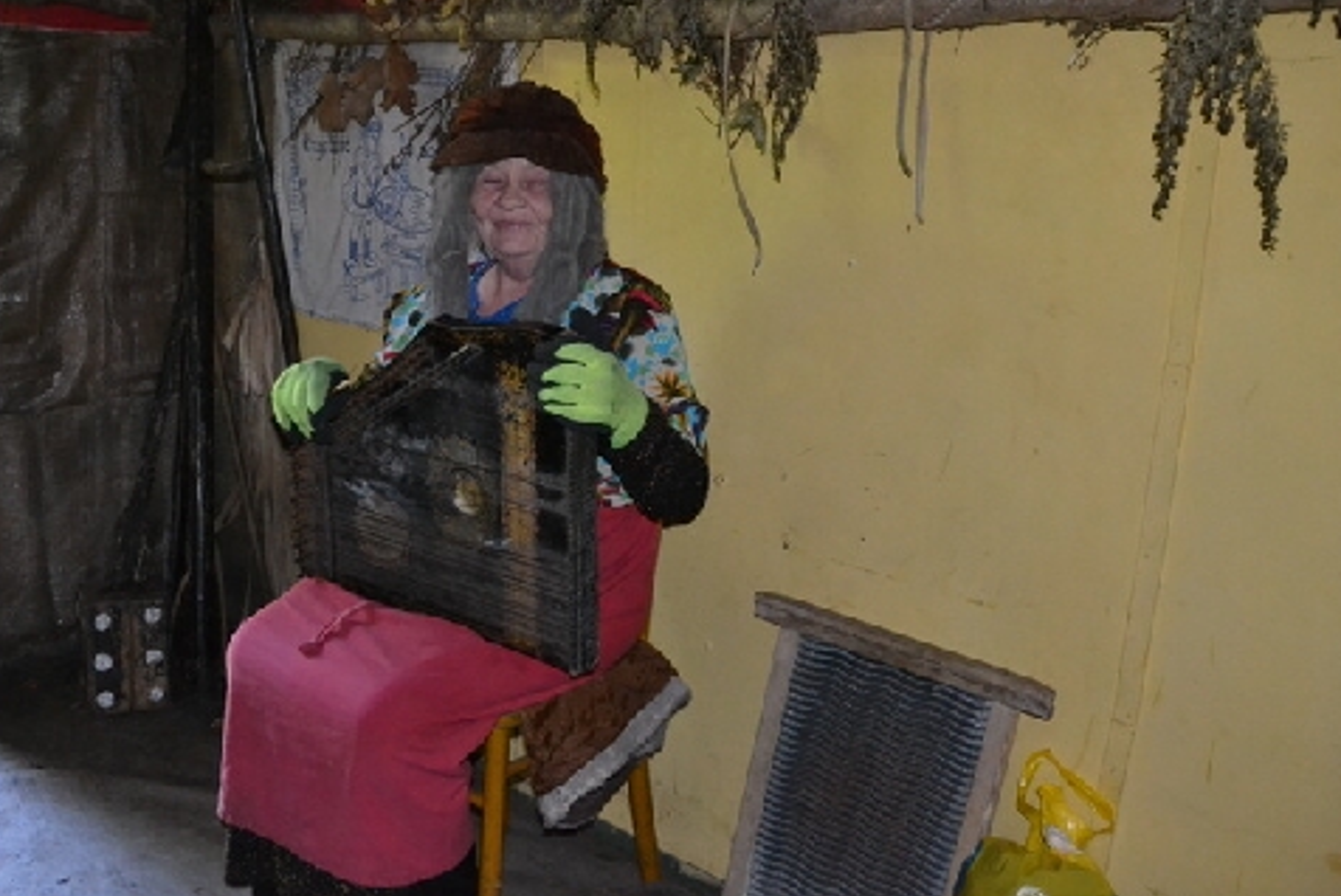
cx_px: 510
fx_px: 1267
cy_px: 359
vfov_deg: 38.8
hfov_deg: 55.2
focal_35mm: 34
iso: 3200
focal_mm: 18
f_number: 3.5
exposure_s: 1/60
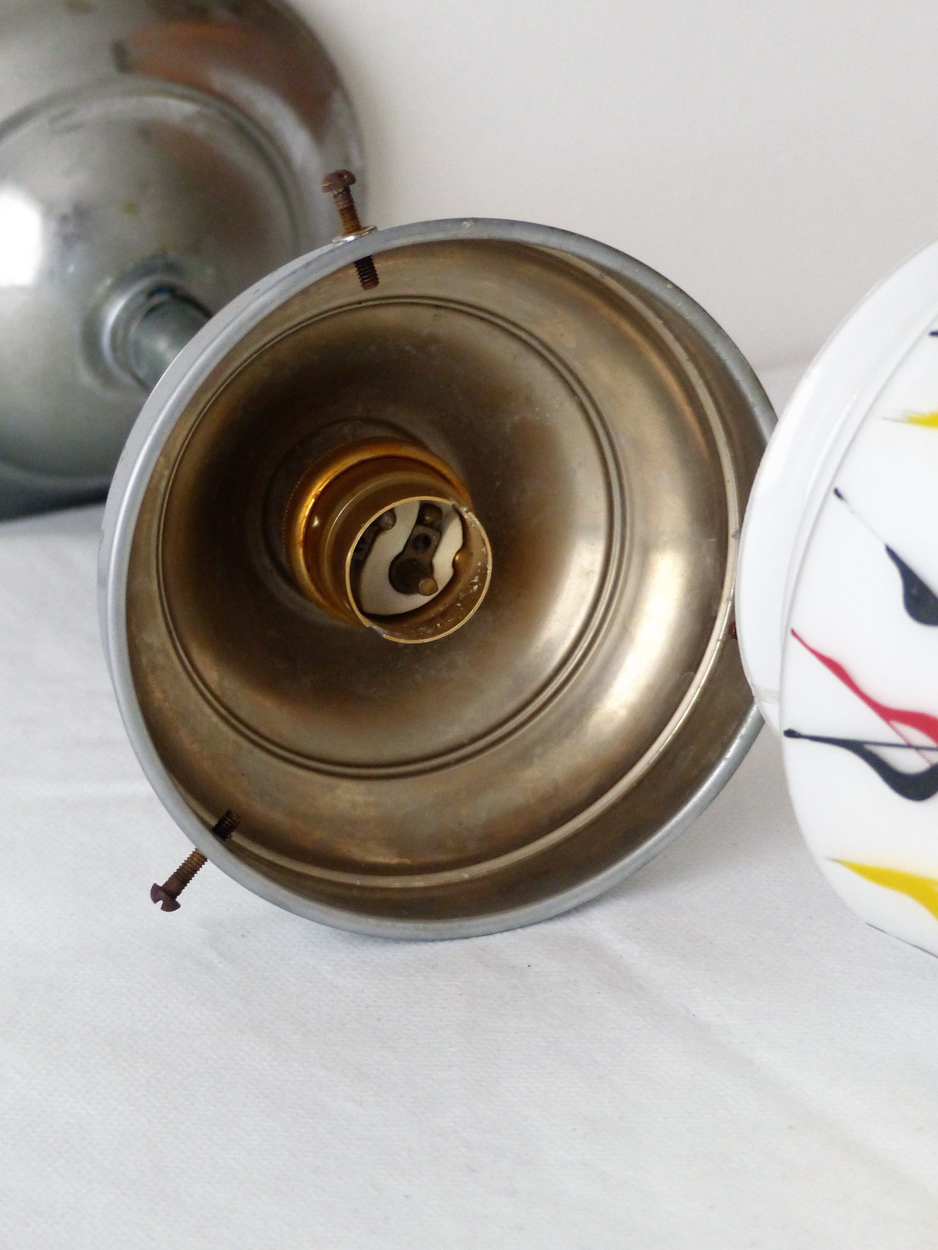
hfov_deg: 9.6
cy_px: 625
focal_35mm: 154
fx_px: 5564
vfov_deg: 12.8
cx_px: 469
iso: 400
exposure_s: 1/15
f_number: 2.8
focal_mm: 25.2
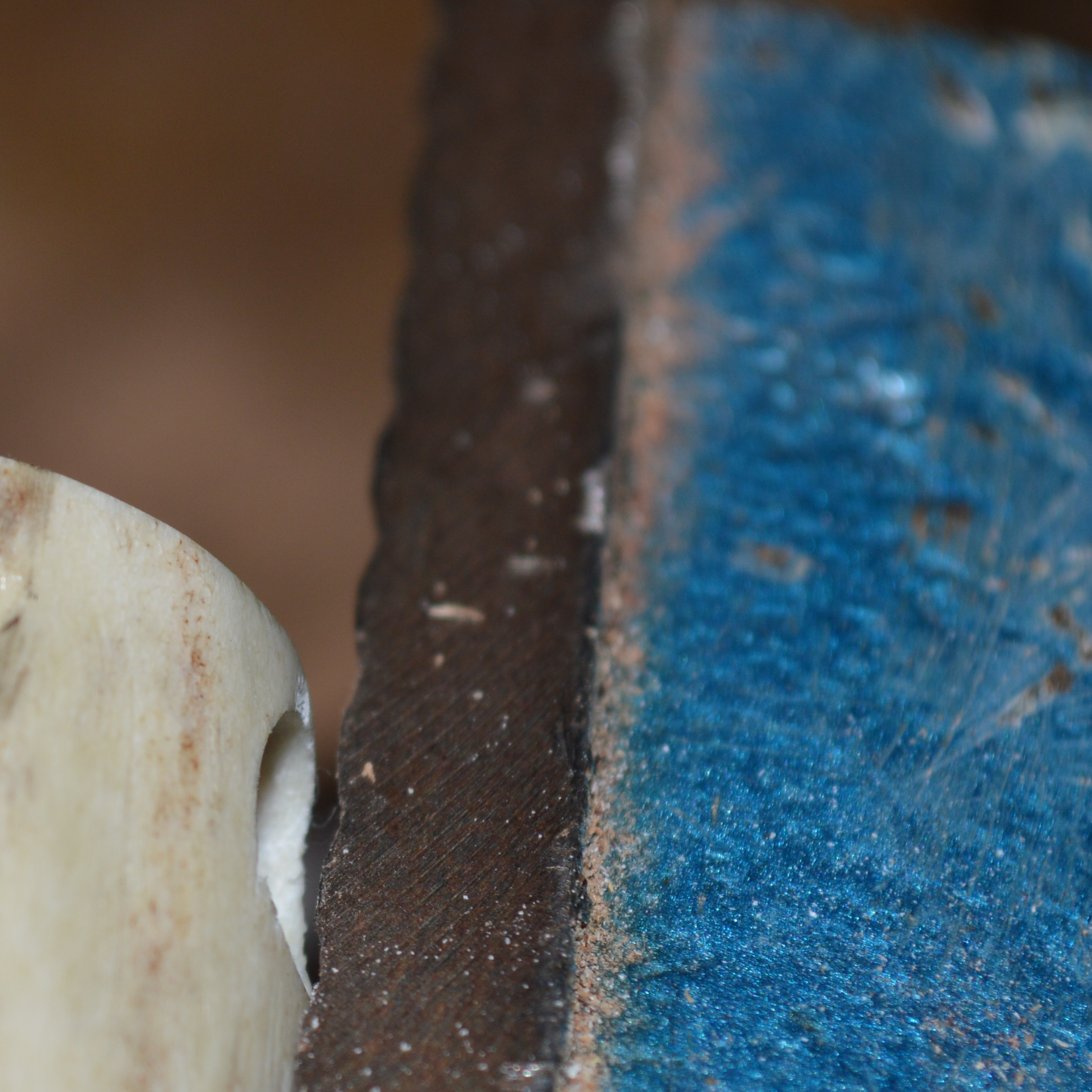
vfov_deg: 8.9
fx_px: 7002
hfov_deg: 8.8
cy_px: 724
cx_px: -118
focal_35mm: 196
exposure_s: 1/60
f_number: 8
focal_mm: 55
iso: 100
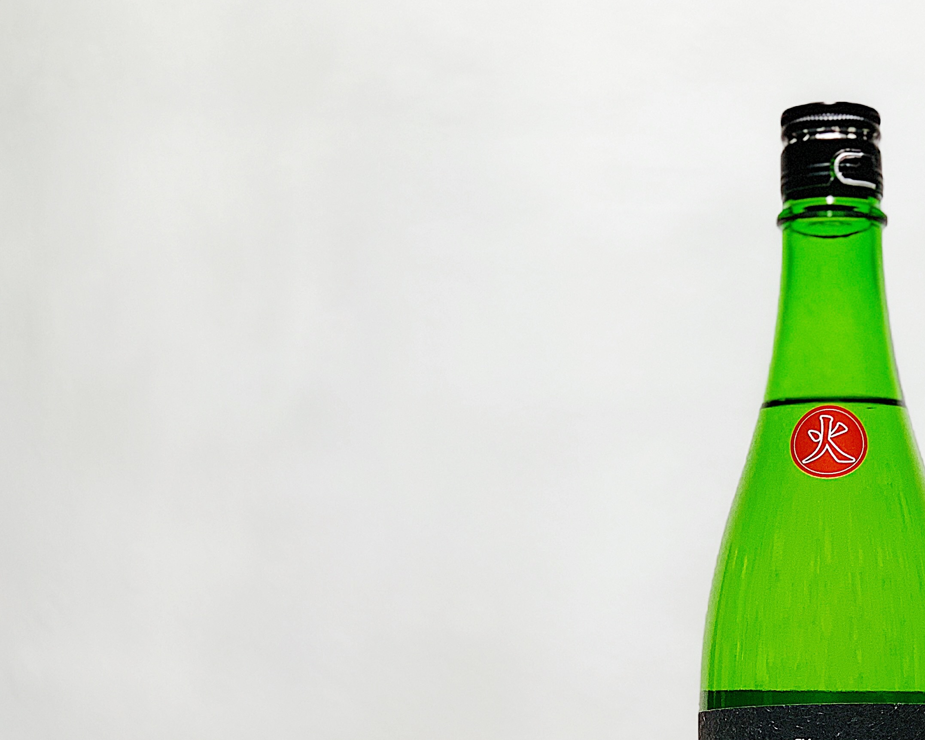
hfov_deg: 19.8
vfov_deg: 16.1
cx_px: 831
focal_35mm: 95
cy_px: 577
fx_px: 2601
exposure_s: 1/60
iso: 80
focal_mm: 6
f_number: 2.4
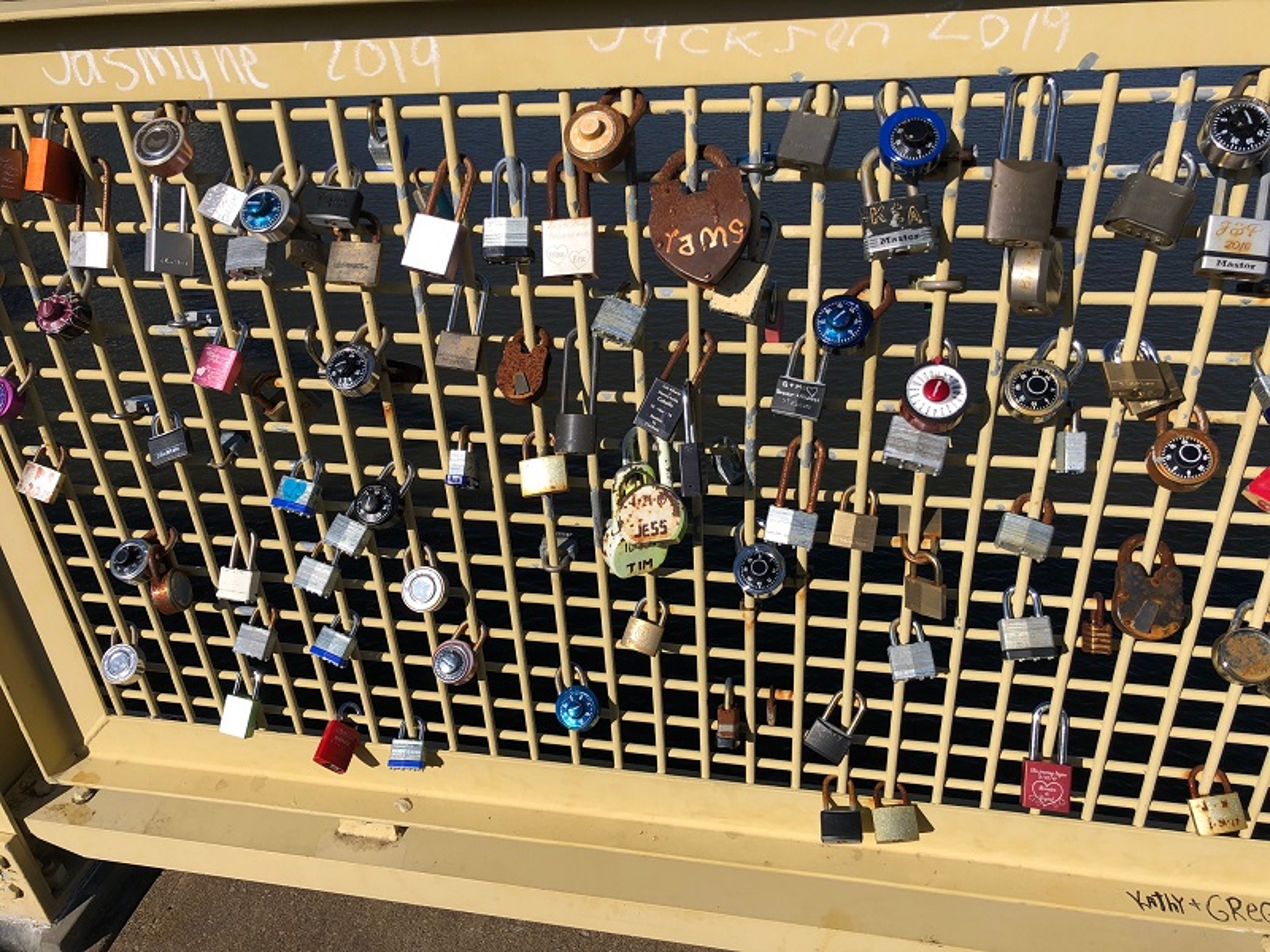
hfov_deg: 63.4
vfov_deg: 49.7
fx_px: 1027
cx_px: 635
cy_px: 476
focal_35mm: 28
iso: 20
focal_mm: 4
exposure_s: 1/2667
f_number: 1.8
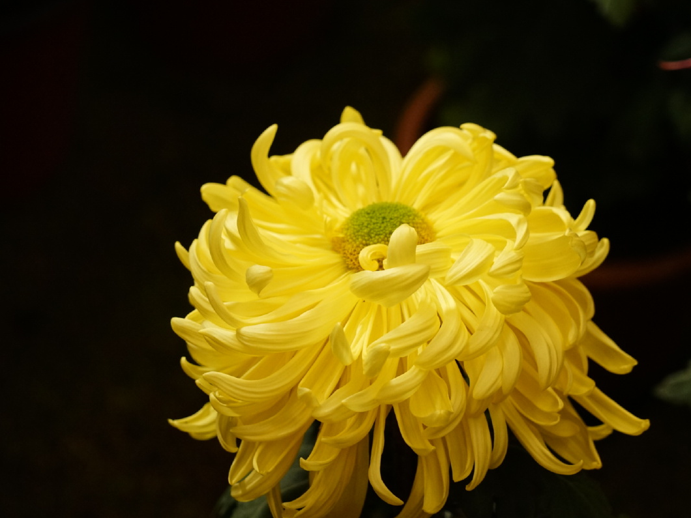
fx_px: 3174
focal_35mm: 159
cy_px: 261
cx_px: 380
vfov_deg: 9.3
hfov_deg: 12.4
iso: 2000
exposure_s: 1/200
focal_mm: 146
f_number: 6.3
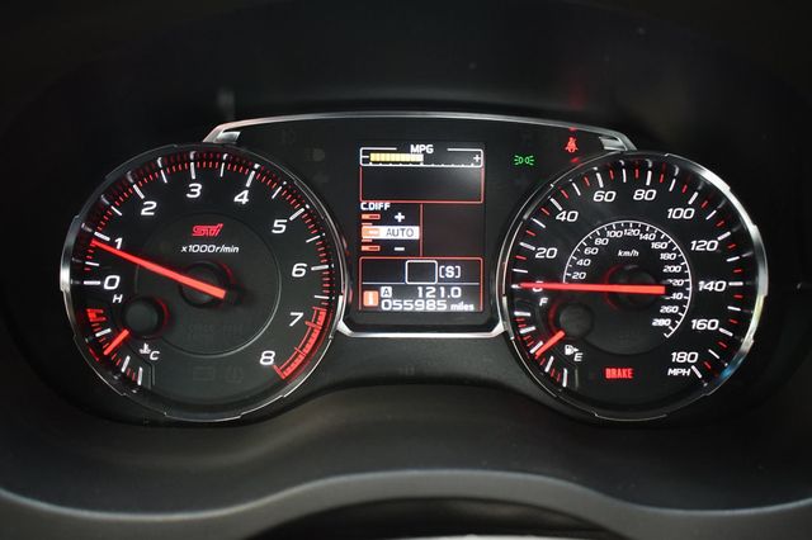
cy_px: 270
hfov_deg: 55.8
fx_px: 766
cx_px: 406
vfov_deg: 38.8
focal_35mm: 34
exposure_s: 1/125
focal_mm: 23
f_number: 3.8
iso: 1400
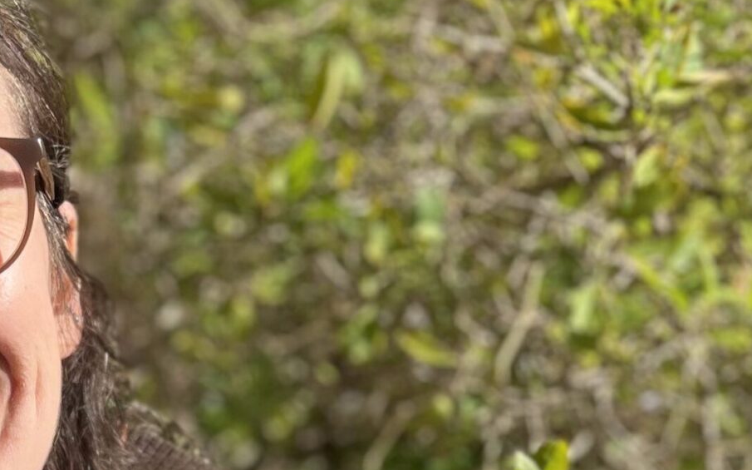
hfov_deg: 24.7
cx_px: -67
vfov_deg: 16.4
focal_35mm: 78
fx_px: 1598
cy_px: 448
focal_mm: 5.1
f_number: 1.6
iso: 50
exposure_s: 1/2222
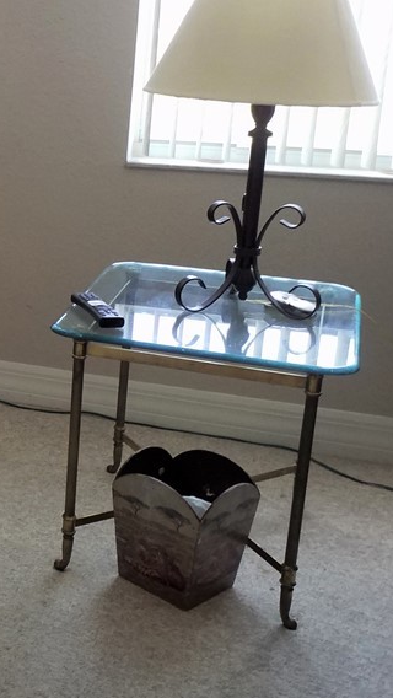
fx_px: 981
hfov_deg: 19.5
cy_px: 274
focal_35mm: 53
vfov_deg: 39.0
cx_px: -211
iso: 125
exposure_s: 1/40
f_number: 1.9
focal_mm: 3.6
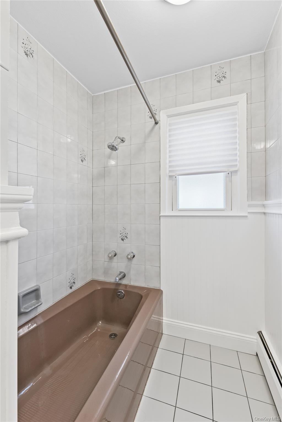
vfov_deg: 100.4
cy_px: 211
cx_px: 141
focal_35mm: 15
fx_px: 176
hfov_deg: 77.3
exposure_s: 1/25
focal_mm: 15
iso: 640
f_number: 14
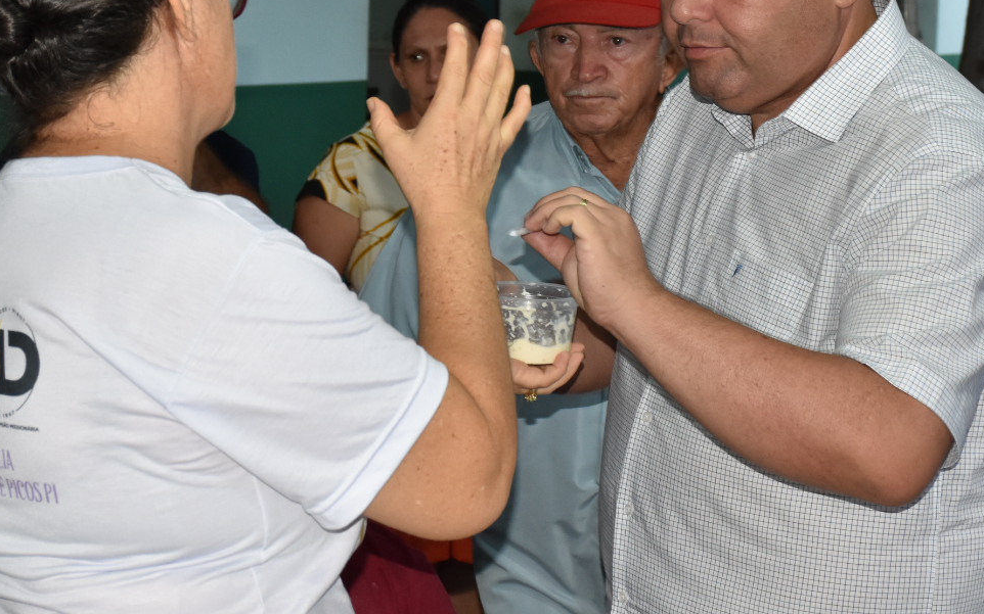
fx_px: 2762
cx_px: 458
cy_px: 169
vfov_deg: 12.7
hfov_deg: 20.2
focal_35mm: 103
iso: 800
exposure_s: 1/100
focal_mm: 40
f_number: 7.1
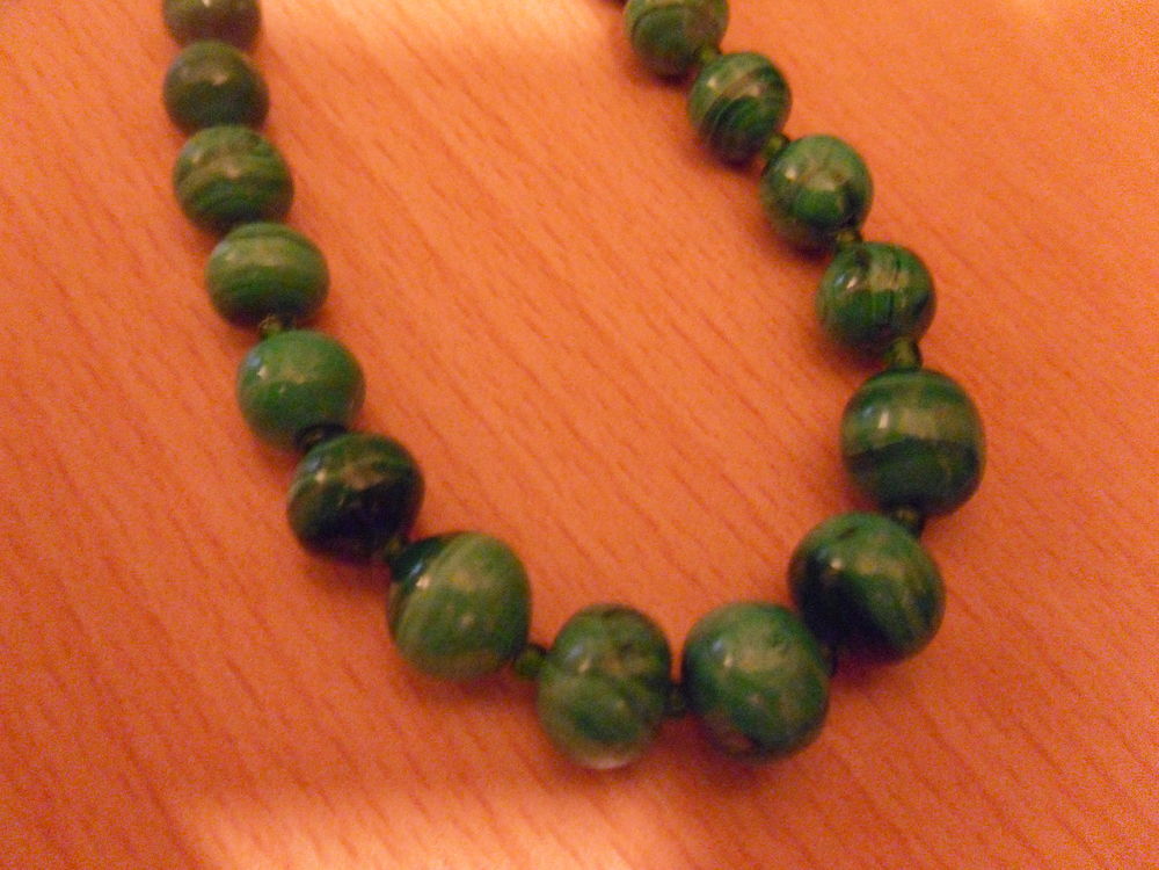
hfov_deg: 52.6
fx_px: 1172
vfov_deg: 40.7
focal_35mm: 35
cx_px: 580
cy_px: 435
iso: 800
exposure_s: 1/8
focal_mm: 6.3
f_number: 3.5
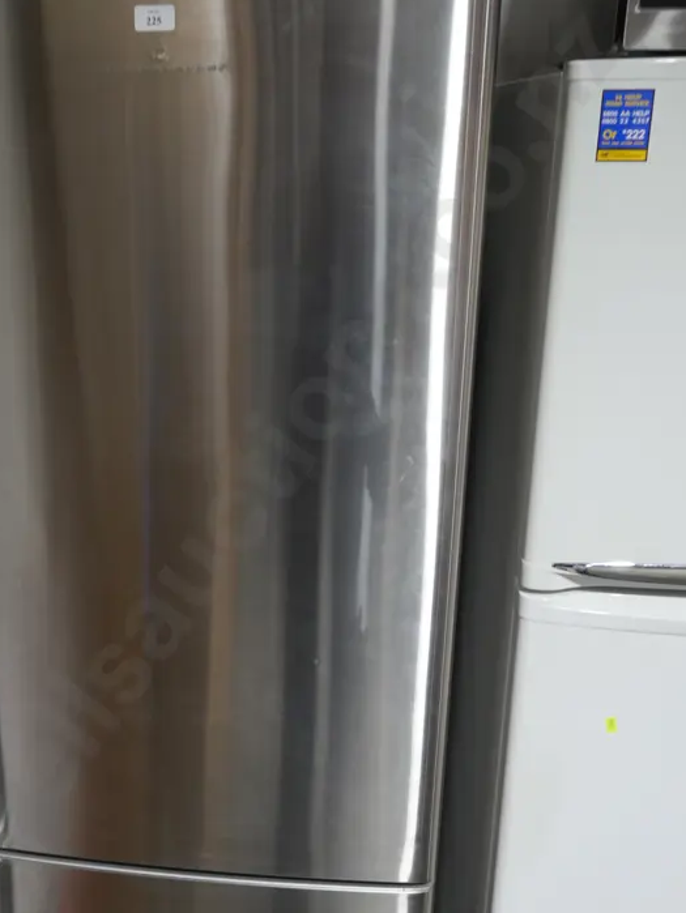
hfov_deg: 34.7
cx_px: 202
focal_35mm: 41
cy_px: 563
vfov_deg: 45.4
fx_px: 1082
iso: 400
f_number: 3.5
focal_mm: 14
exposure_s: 1/60
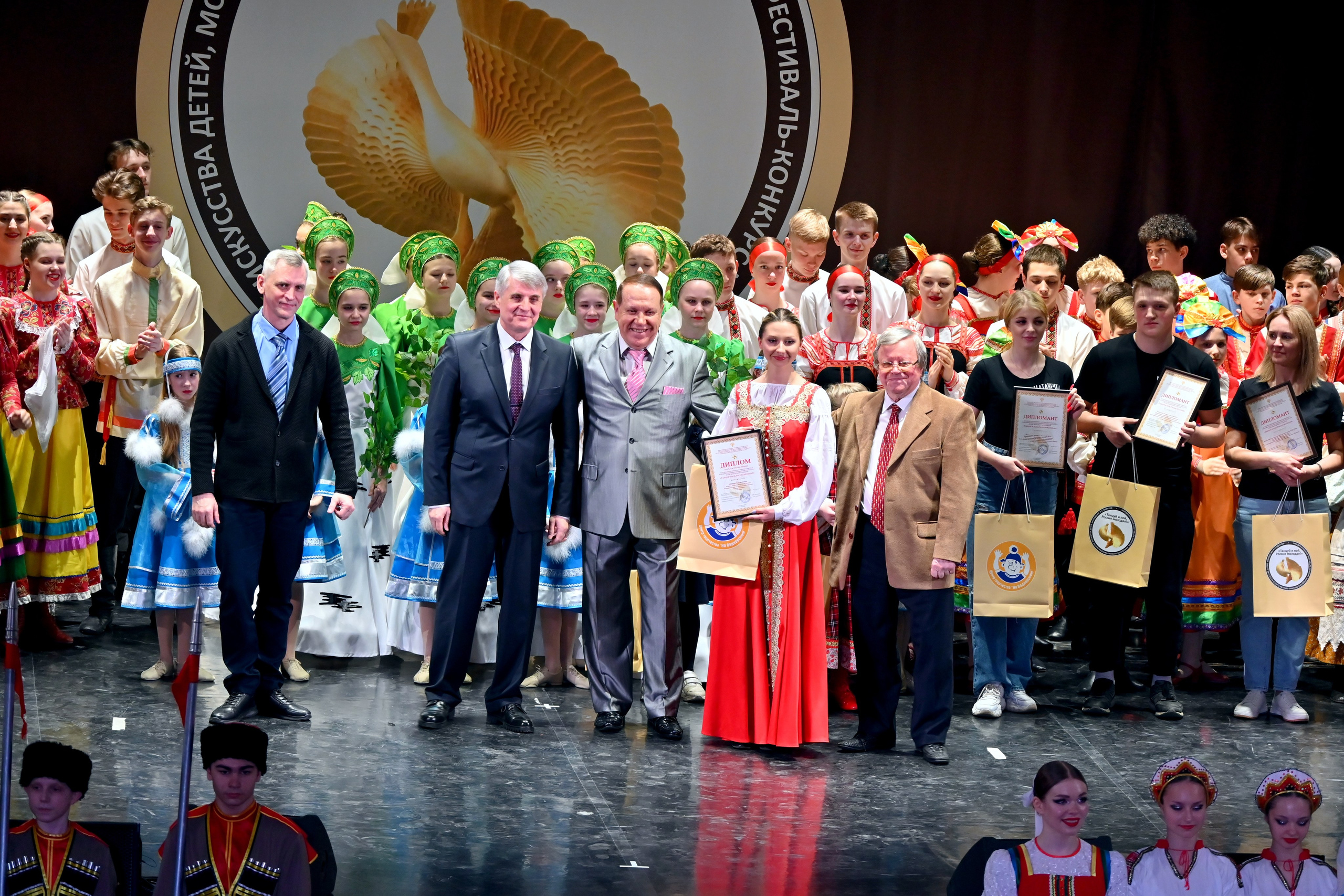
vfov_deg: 8.3
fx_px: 6160
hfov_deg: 12.5
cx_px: 672
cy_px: 448
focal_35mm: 165
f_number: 5.6
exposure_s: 1/125
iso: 800
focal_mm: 110
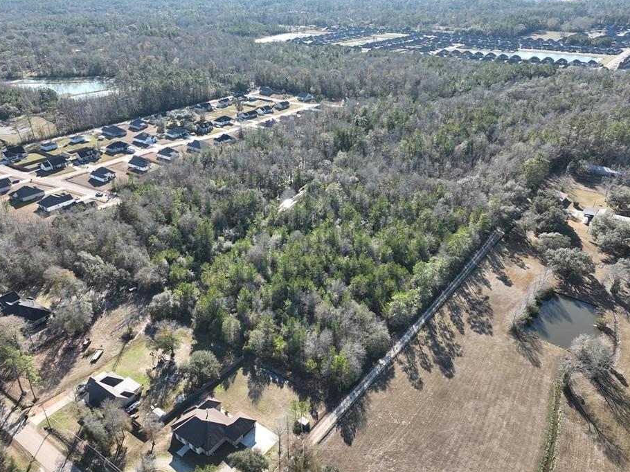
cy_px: 256
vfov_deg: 51.3
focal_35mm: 27
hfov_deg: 65.3
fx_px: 491
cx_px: 316
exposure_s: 1/500
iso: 110
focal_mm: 12.29
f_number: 2.8
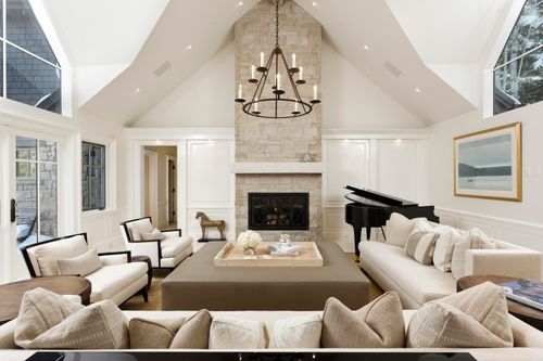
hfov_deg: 93.3
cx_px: 272
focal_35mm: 17
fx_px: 256
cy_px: 180
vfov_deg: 70.4
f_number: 7.1
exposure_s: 1/20
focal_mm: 17
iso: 125
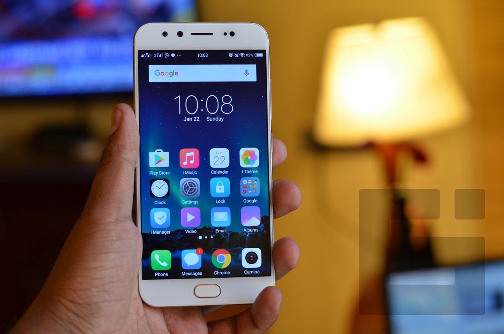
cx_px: 252
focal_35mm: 75
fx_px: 1048
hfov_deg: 27.0
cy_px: 167
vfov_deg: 18.1
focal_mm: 50
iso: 450
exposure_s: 1/60
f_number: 4
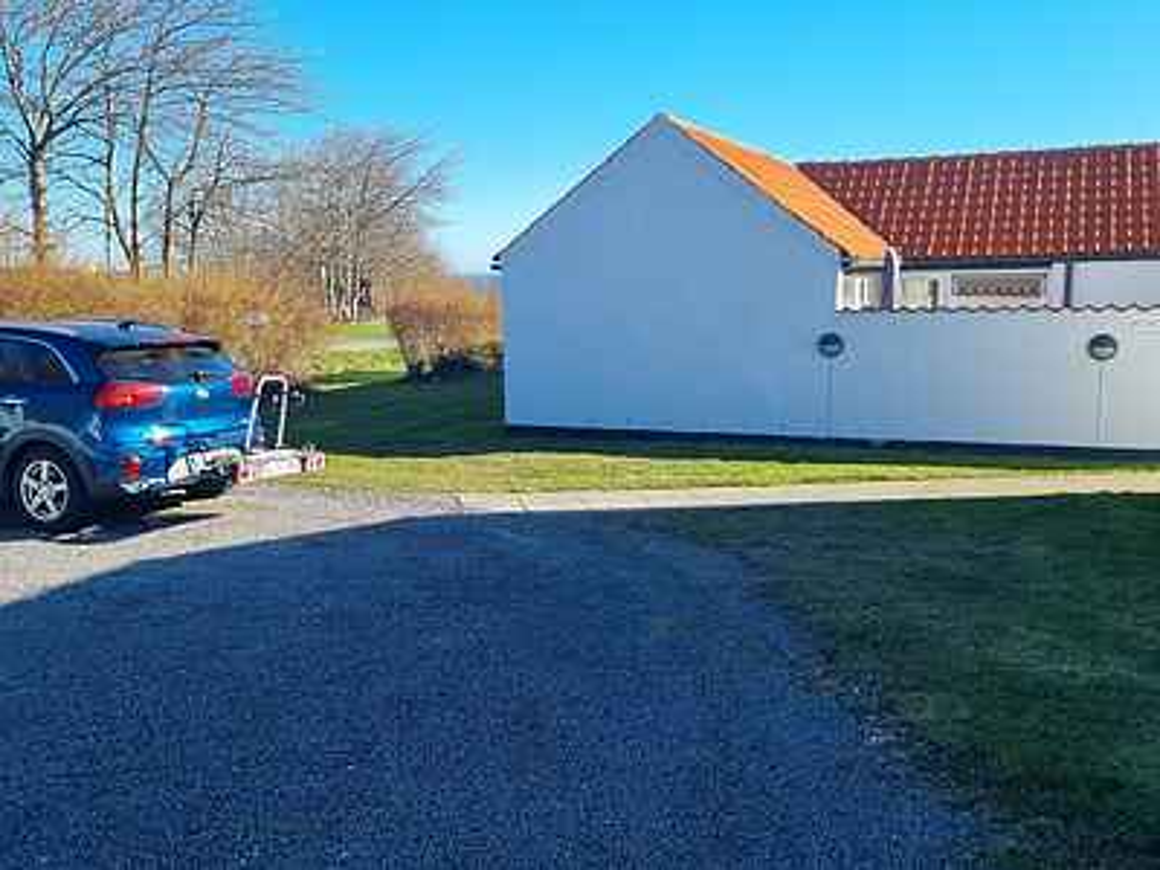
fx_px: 871
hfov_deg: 67.3
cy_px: 435
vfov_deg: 53.1
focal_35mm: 26
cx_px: 580
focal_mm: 5.4
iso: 50
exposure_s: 1/1400
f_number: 1.8
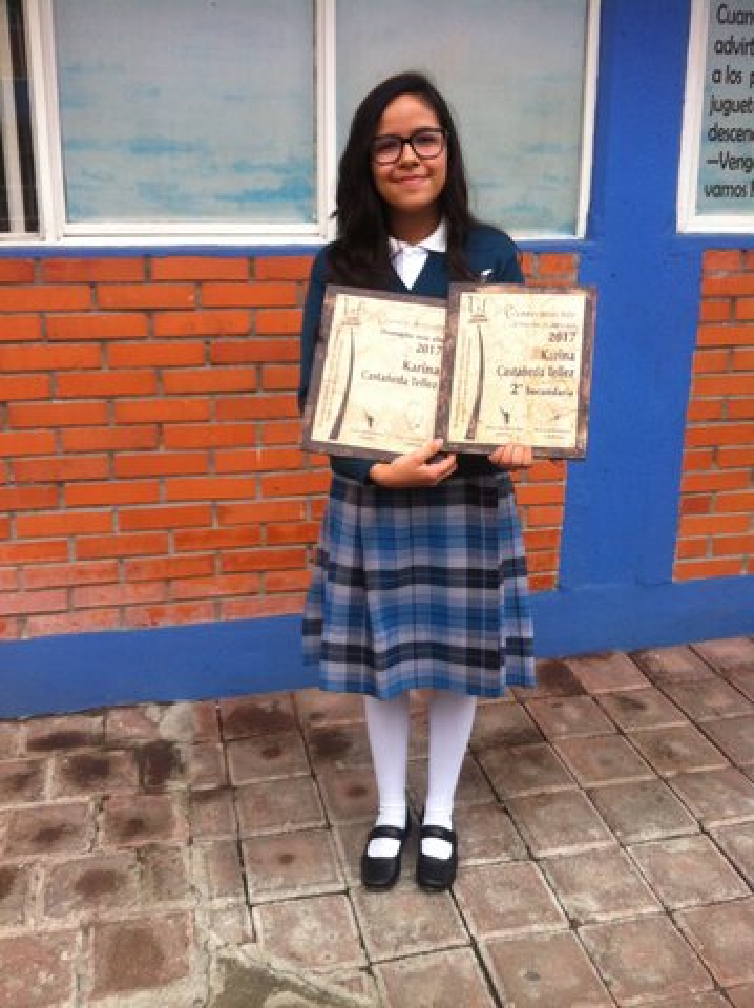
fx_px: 1018
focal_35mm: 35
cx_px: 377
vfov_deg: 52.7
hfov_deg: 40.6
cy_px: 504
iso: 80
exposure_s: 1/184
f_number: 2.8
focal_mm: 3.85
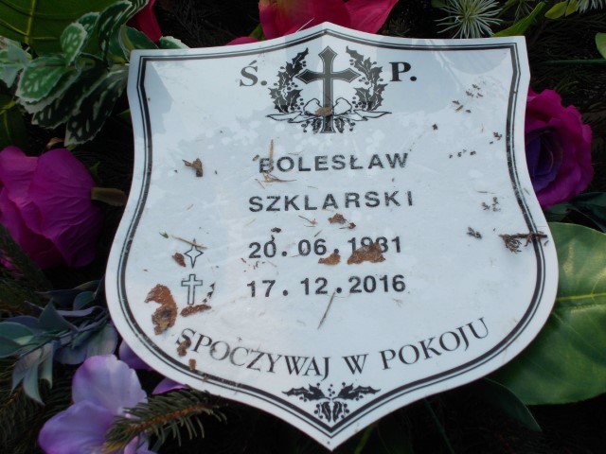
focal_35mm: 66
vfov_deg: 22.3
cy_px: 227
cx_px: 303
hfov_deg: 29.4
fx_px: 1155
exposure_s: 1/250
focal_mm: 11.8
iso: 80
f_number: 5.3
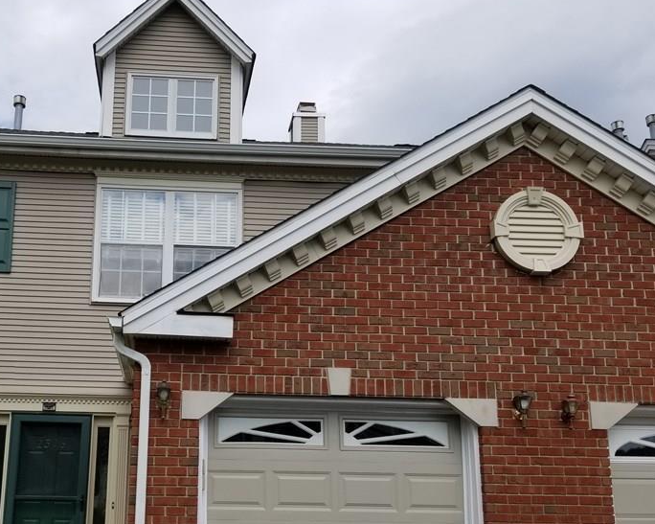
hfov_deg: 47.1
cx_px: 216
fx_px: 737
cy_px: 358
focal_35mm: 38
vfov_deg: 38.6
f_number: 1.7
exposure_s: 1/2832
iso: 50
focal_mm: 4.3
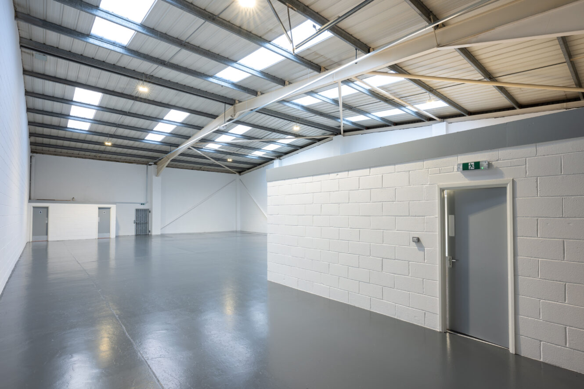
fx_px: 276
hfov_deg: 93.3
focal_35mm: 17
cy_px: 194
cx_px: 292
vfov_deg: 70.5
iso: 100
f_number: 8
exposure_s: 1/1.25
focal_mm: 17
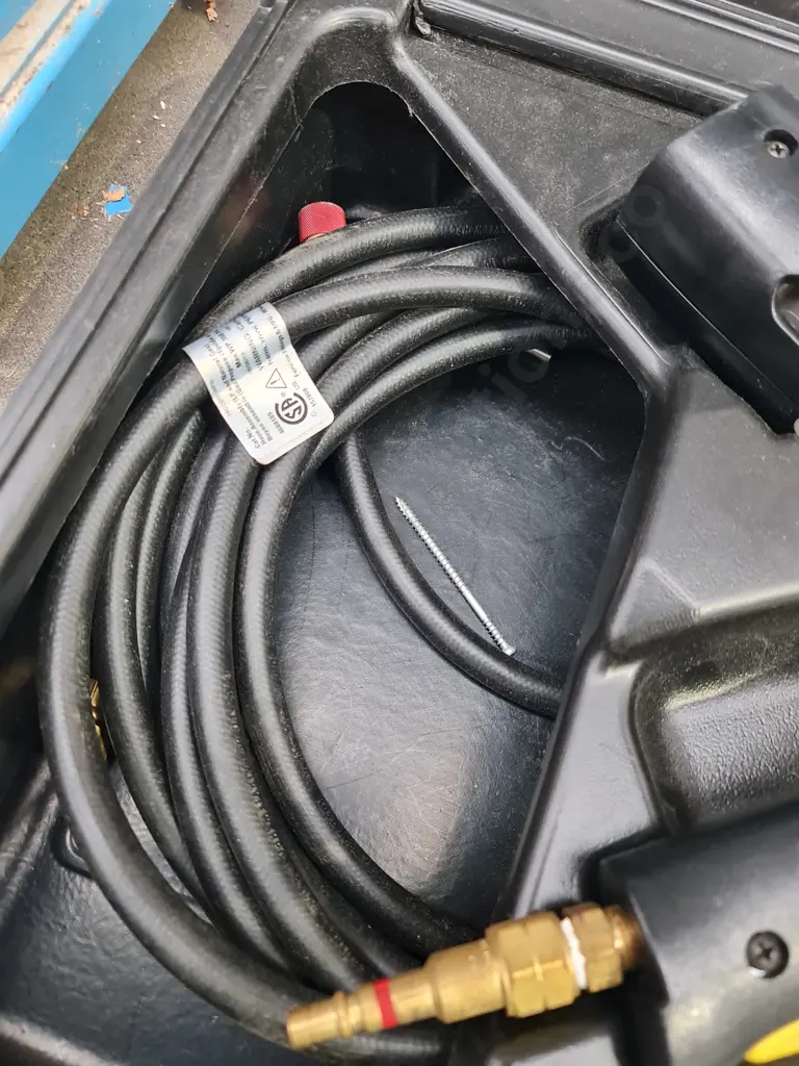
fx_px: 769
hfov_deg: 54.9
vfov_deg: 69.4
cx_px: 400
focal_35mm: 25
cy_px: 533
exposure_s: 1/50
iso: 400
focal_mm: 7
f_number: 1.8
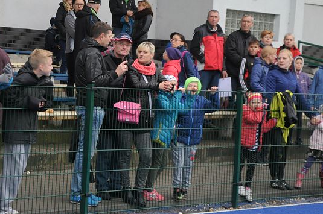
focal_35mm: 124
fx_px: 1111
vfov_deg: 11.0
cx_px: 117
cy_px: 102
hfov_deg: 16.5
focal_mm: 52
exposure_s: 1/125
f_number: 5.6
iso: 1000
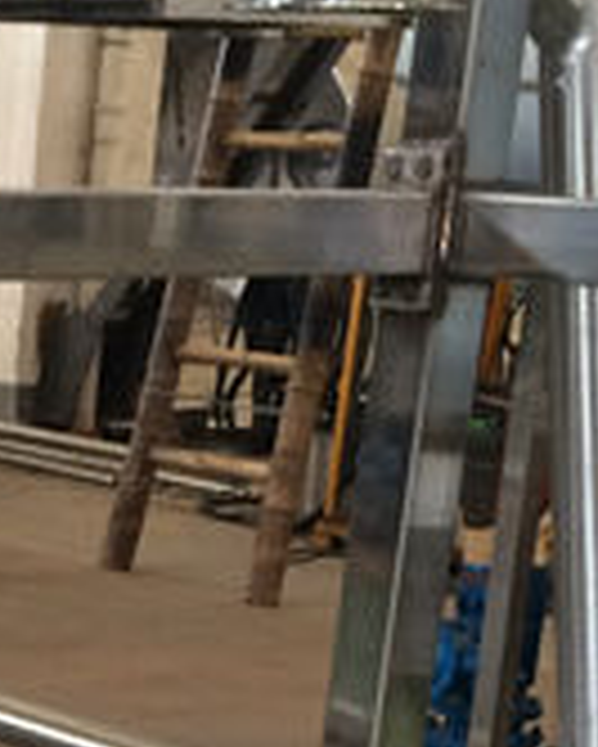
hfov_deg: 11.9
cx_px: -360
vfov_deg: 14.6
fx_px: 2719
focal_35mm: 123
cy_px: 1102
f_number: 2.2
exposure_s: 1/30
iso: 80
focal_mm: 4.15
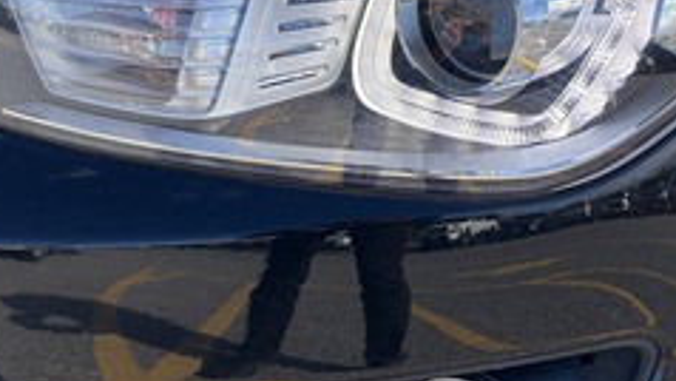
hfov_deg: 41.3
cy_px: 50
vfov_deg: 23.4
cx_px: 372
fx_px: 896
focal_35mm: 50
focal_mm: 5.96
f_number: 1.6
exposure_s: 1/1567
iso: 50
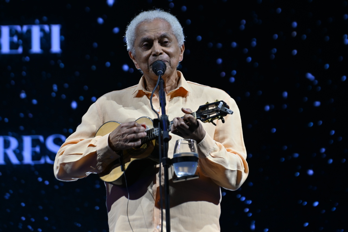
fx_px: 2900
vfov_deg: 4.6
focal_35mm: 300
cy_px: 116
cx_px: 174
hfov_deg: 6.9
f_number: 5.3
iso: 100
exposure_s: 1/80
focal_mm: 200
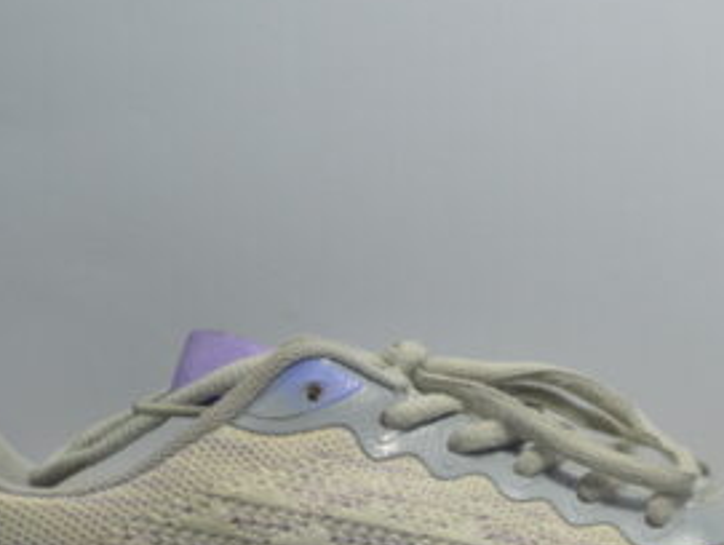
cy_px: 514
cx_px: 438
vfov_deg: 3.5
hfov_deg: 4.6
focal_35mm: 430
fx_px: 9007
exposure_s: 1/125
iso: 400
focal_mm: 135
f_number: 4.2
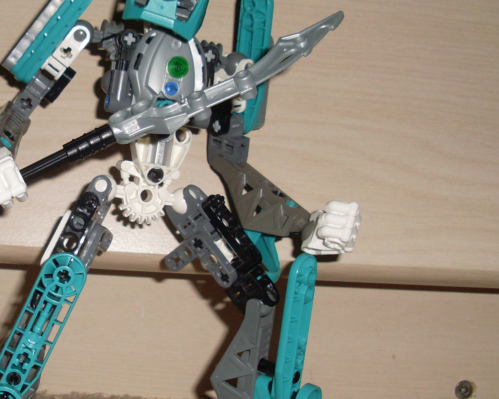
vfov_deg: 23.1
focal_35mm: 66
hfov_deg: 28.5
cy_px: 171
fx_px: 975
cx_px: 160
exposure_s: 1/45
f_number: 7.7
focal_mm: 6.3
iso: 100
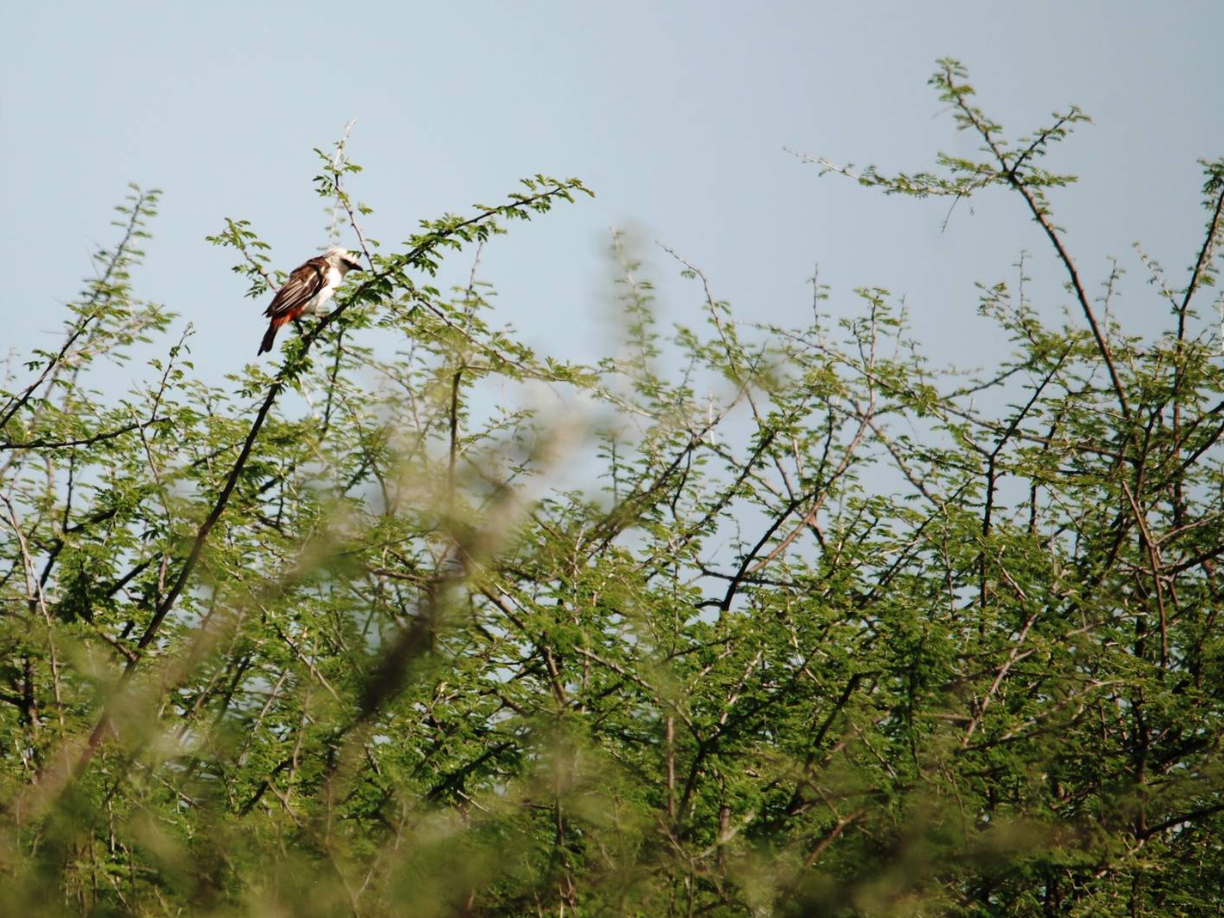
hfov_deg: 2.4
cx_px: 662
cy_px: 459
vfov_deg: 1.8
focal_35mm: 811
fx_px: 28676
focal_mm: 500
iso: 200
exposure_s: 1/640
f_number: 6.3
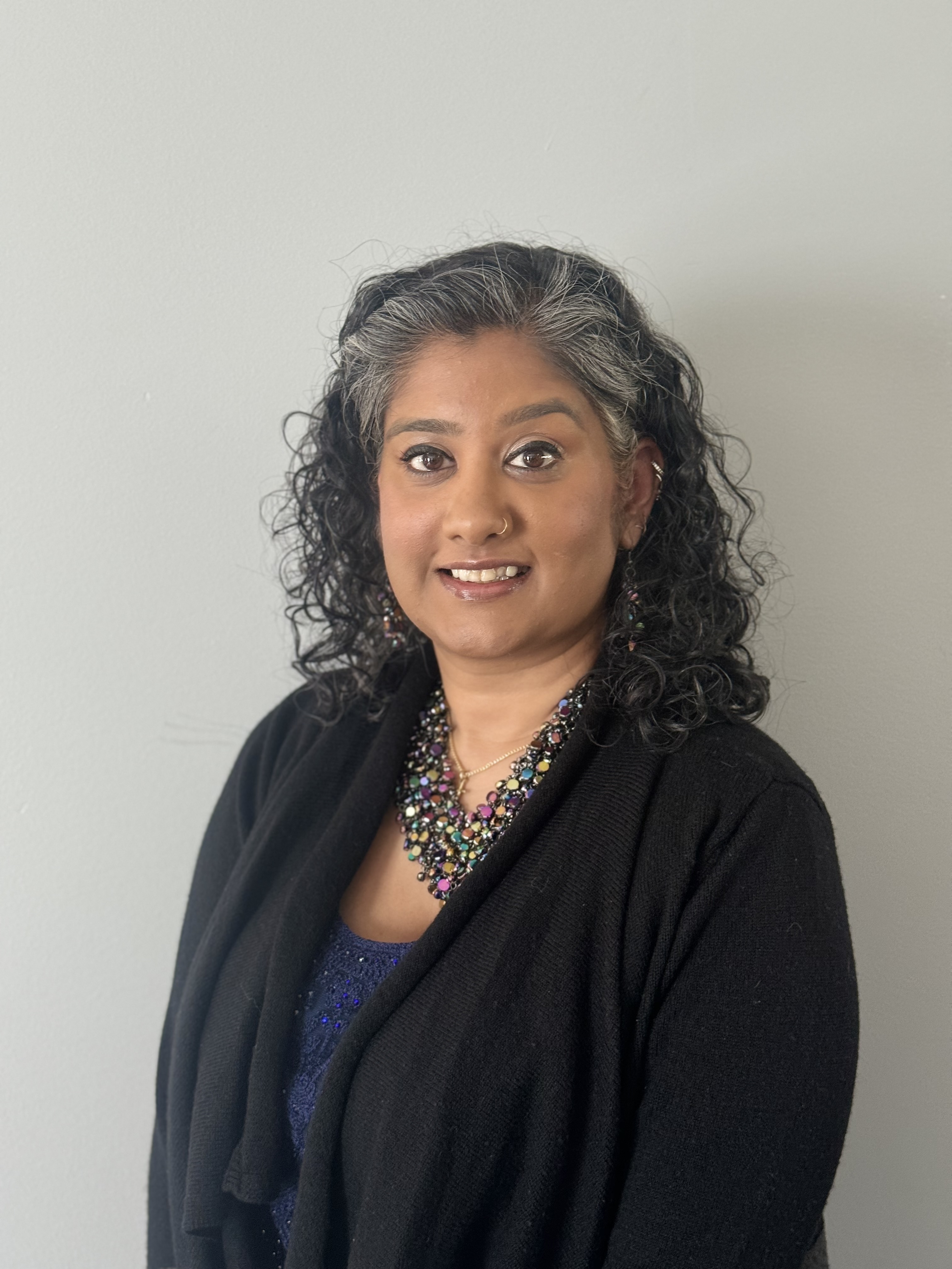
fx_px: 1760
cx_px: 476
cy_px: 634
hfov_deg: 30.3
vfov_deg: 39.7
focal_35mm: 48
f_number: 1.78
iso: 250
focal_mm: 6.86
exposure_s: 1/60
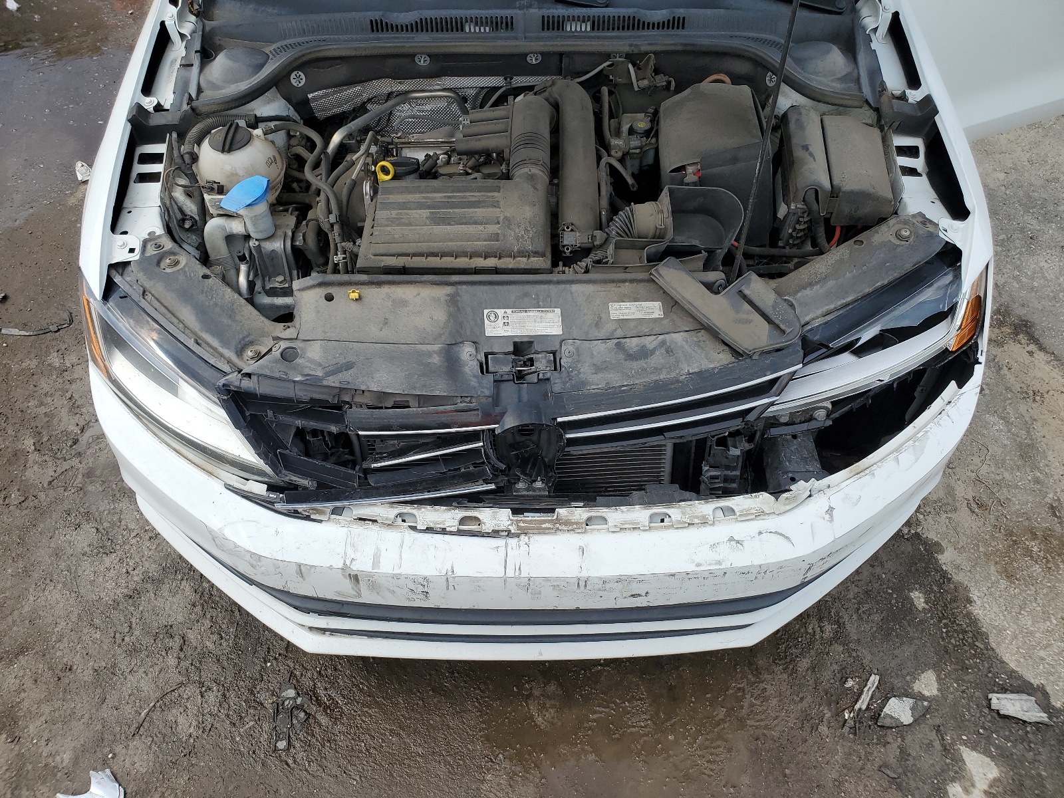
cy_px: 399
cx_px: 532
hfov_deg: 67.3
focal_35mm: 26
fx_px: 799
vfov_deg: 53.1
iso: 50
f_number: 1.5
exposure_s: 1/1000
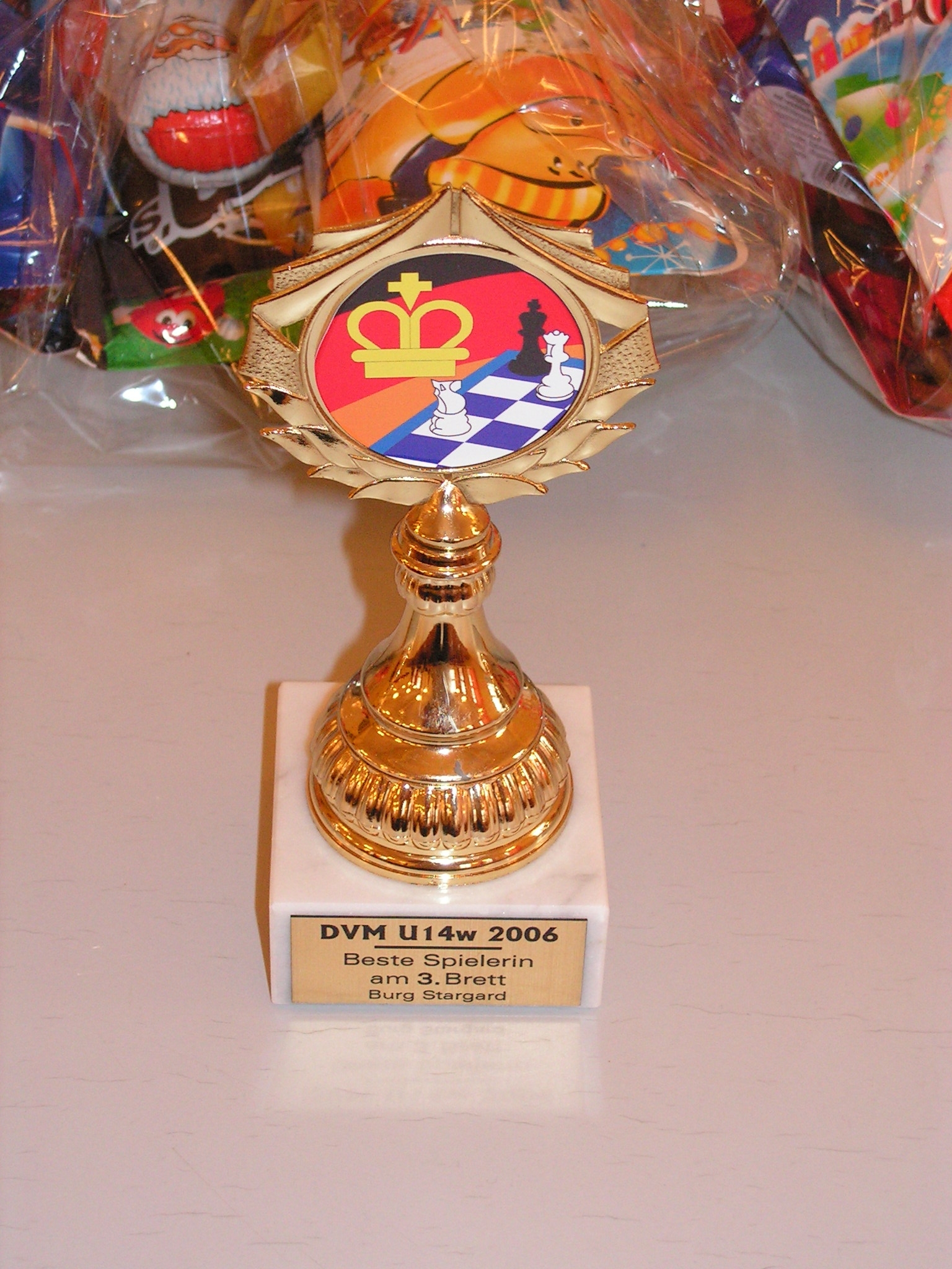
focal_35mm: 71
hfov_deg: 20.7
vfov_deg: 27.4
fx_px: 2603
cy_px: 634
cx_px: 476
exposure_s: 1/80
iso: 200
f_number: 3.3
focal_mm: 11.9
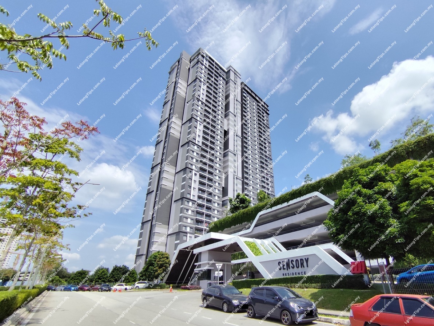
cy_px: 163
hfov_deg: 94.5
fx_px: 201
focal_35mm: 16
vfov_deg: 78.1
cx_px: 217
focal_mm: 1.65
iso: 50
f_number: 2.2
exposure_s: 1/2247
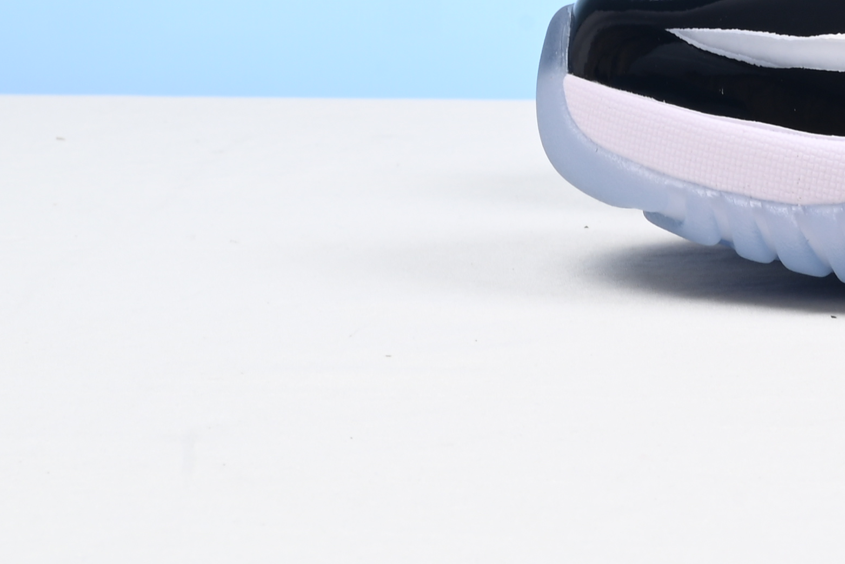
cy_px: -255
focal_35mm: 154
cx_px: 1282
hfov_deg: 12.6
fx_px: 3616
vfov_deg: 8.7
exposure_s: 1/2
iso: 100
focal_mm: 40
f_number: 16
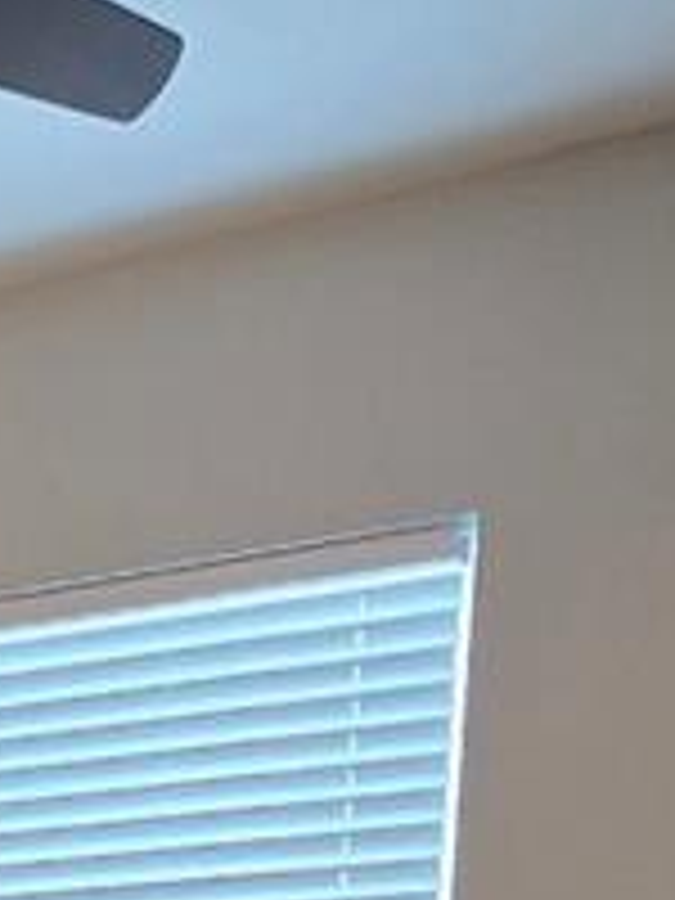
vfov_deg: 19.1
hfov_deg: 17.7
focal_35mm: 78
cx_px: -207
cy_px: 1611
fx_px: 2028
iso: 125
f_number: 2.2
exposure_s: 1/60
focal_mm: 2.2
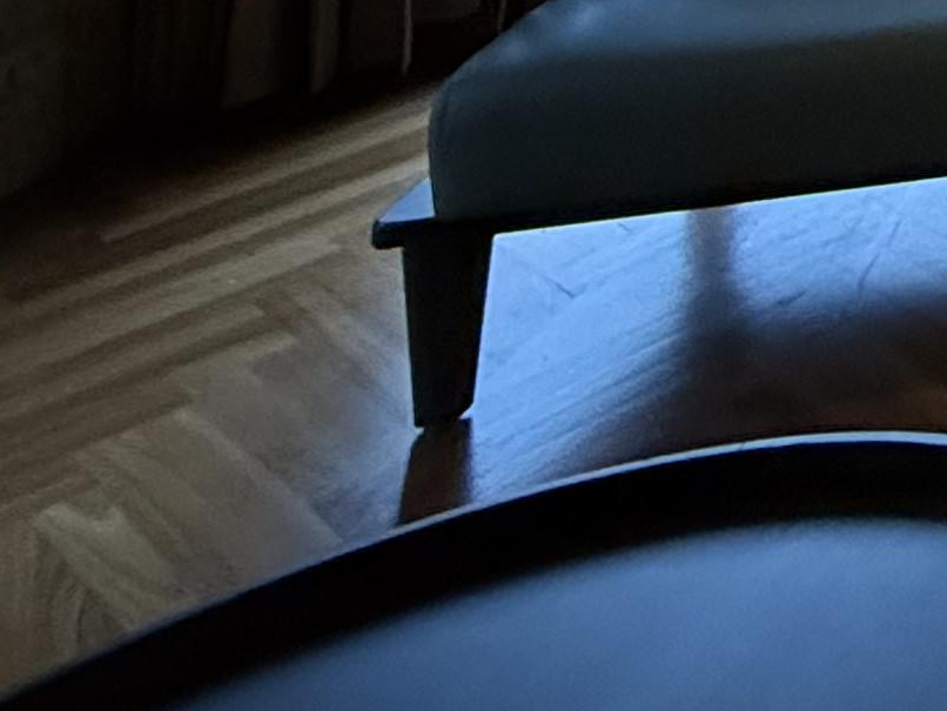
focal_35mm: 70
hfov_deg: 15.5
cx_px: 2229
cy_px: -960
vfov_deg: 14.5
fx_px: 1916
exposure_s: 1/50
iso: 500
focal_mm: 2.22
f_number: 2.2
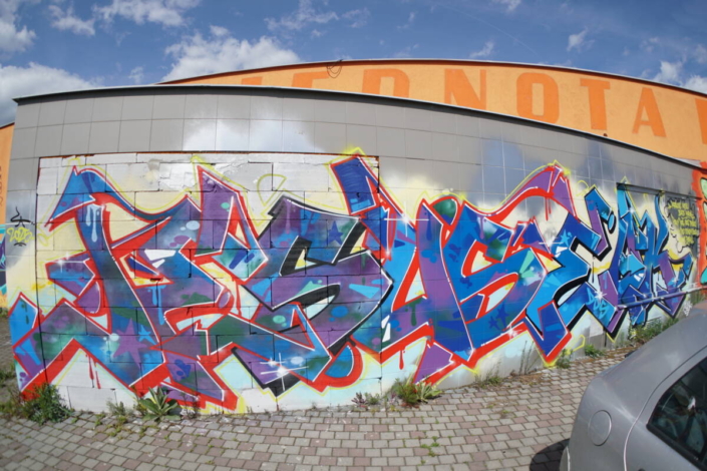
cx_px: 354
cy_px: 236
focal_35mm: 30
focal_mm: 20
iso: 100
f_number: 4.5
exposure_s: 1/1250
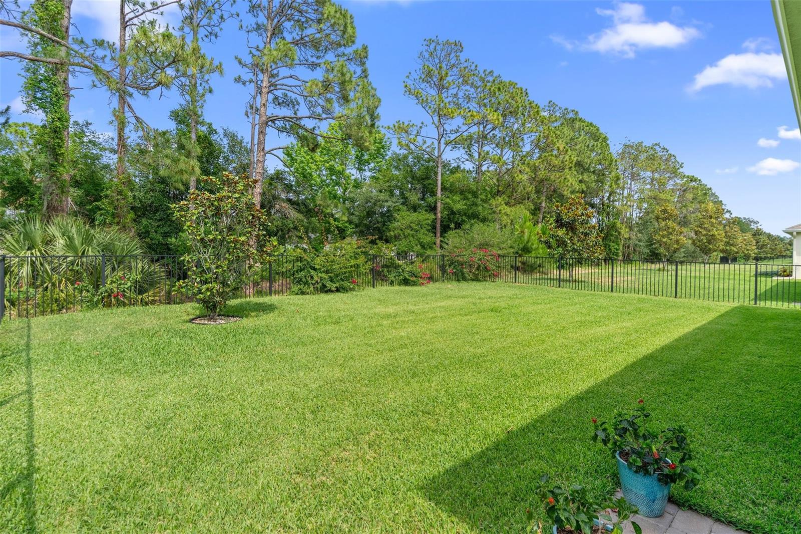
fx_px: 400
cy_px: 267
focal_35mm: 18
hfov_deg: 90.0
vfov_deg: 67.4
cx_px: 400
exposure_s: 1/320
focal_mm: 18
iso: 800
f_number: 8
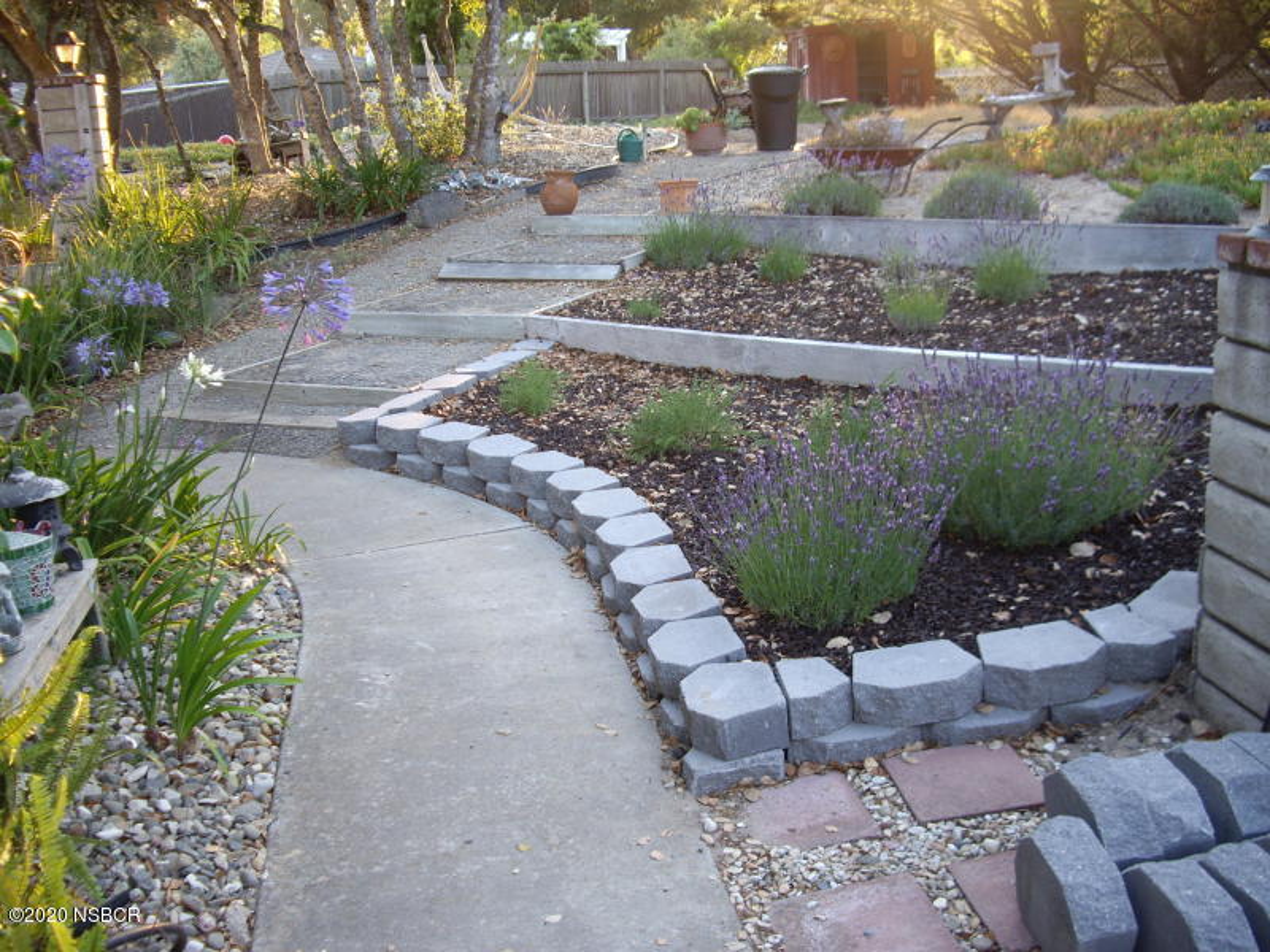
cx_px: 635
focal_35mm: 38
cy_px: 476
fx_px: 1394
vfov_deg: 37.7
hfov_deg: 49.0
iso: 100
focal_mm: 7.9
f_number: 2.8
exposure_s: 1/50
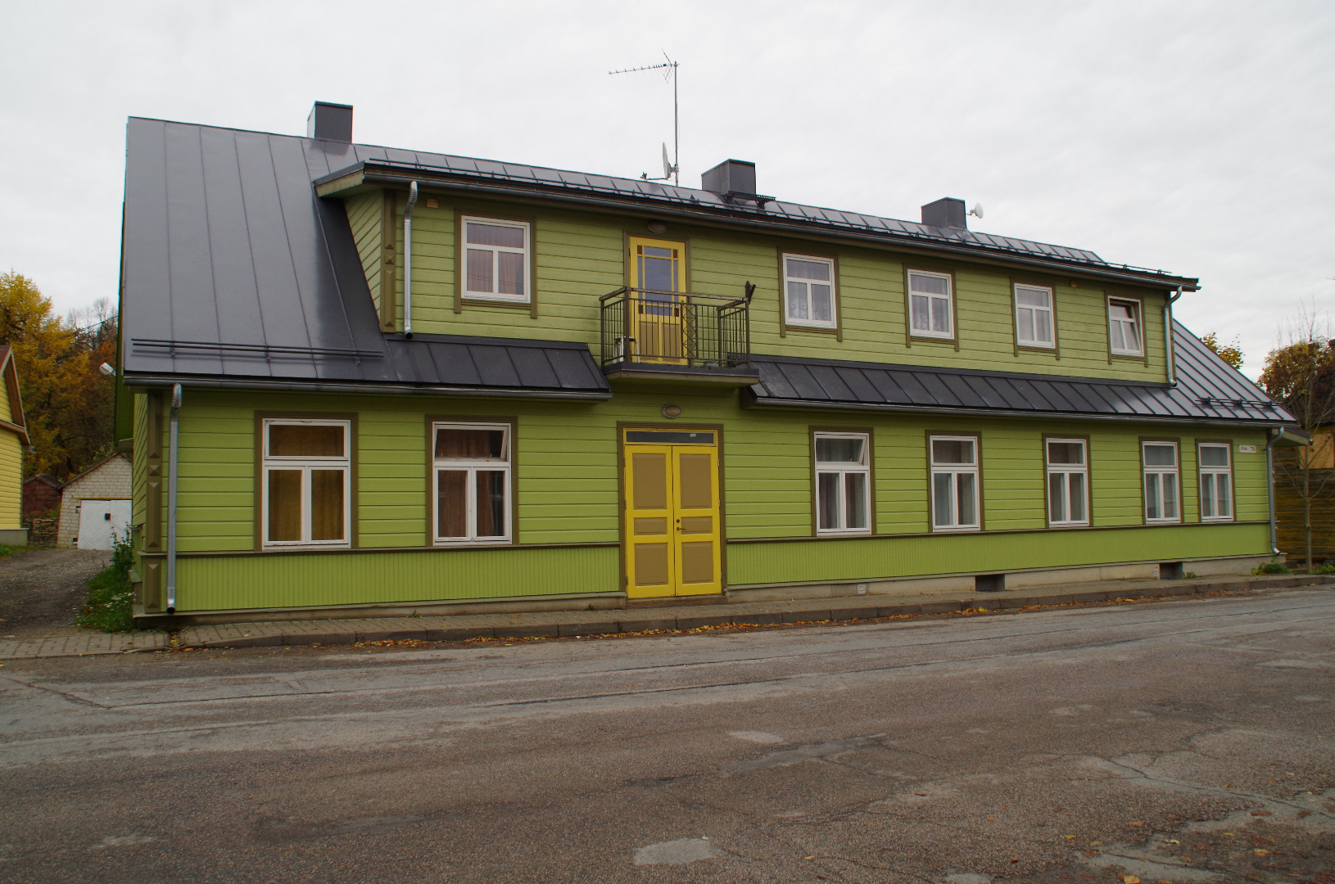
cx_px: 668
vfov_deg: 47.7
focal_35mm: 27
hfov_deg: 67.5
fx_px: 999
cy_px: 442
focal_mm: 18
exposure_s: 1/60
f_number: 11
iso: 500
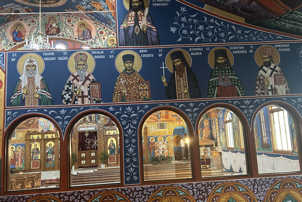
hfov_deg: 65.5
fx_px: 235
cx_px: 155
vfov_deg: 46.3
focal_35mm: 28
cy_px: 110
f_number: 1.5
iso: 400
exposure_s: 1/60
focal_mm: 5.7
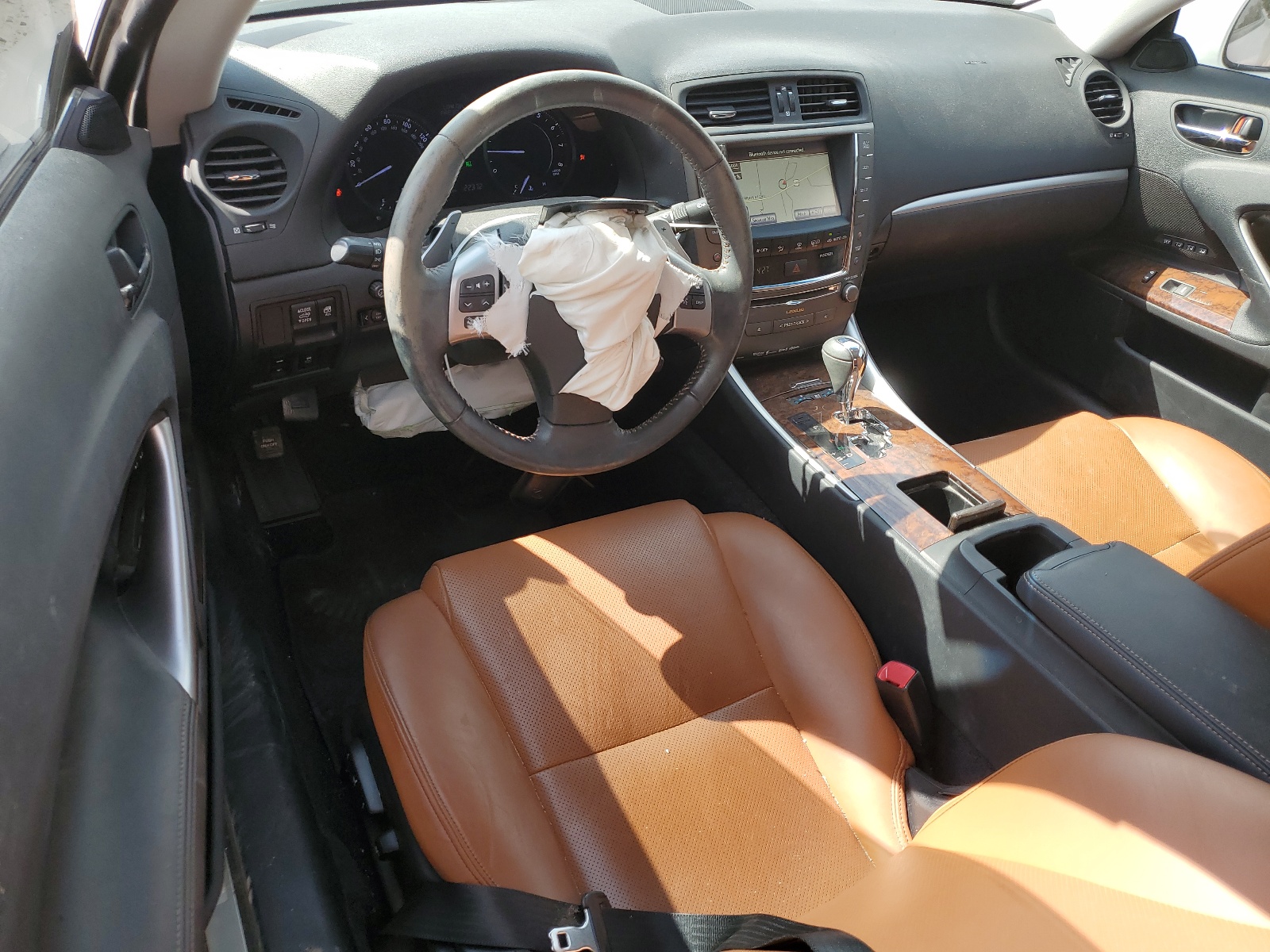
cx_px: 635
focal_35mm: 26
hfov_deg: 67.3
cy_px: 476
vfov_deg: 53.1
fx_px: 954
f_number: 1.5
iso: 50
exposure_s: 1/417
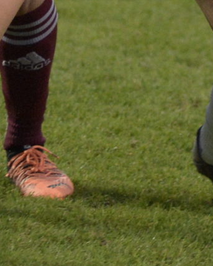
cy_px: -207
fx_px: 7276
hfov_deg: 1.7
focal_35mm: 923
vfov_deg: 2.1
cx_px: 238
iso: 5600
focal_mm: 165
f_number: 4.5
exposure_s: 1/640
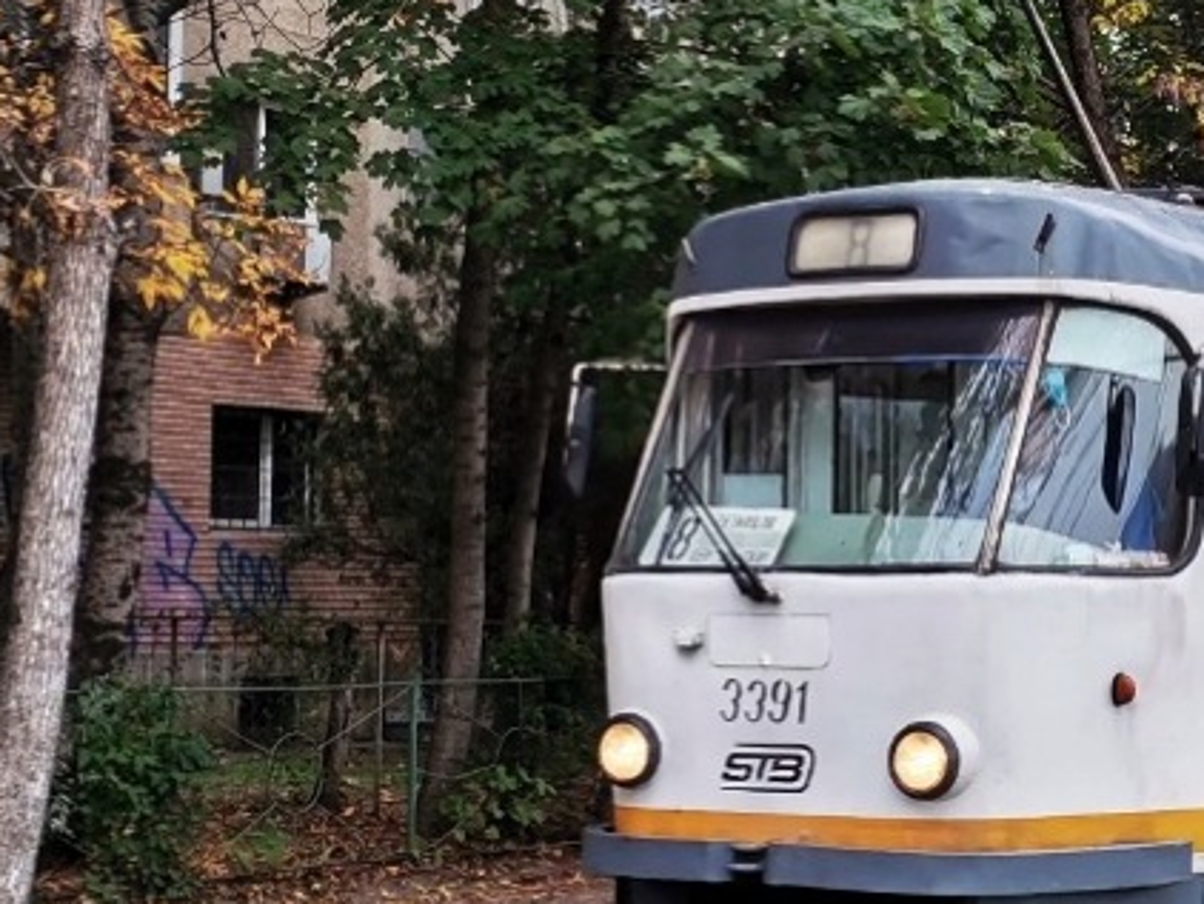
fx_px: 3028
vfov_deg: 17.0
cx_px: 1067
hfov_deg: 22.0
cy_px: 426
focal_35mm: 87
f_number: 1.8
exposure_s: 1/213
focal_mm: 4.75
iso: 50
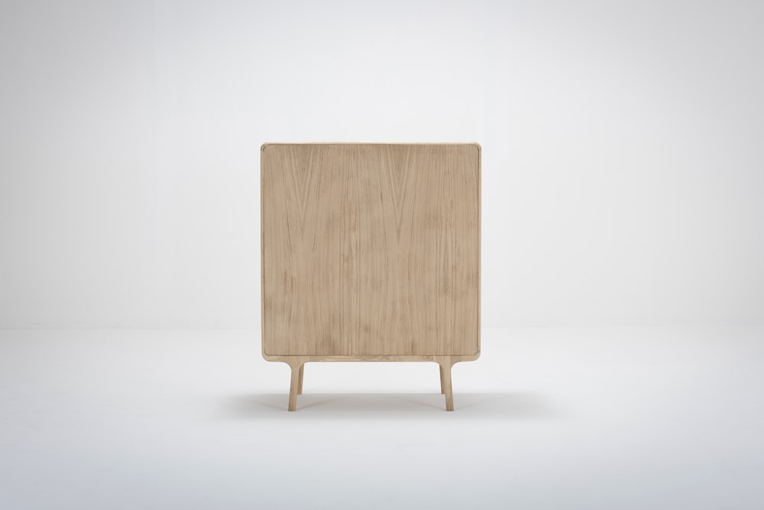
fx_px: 1273
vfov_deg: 22.6
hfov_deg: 33.4
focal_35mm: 60
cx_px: 382
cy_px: 255
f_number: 13
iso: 100
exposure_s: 1/250
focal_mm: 60
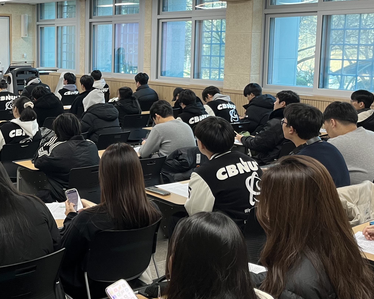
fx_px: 553
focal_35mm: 50
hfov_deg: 35.5
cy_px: 109
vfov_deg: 30.1
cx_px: 48
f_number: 1.6
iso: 80
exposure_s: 1/60
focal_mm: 5.1
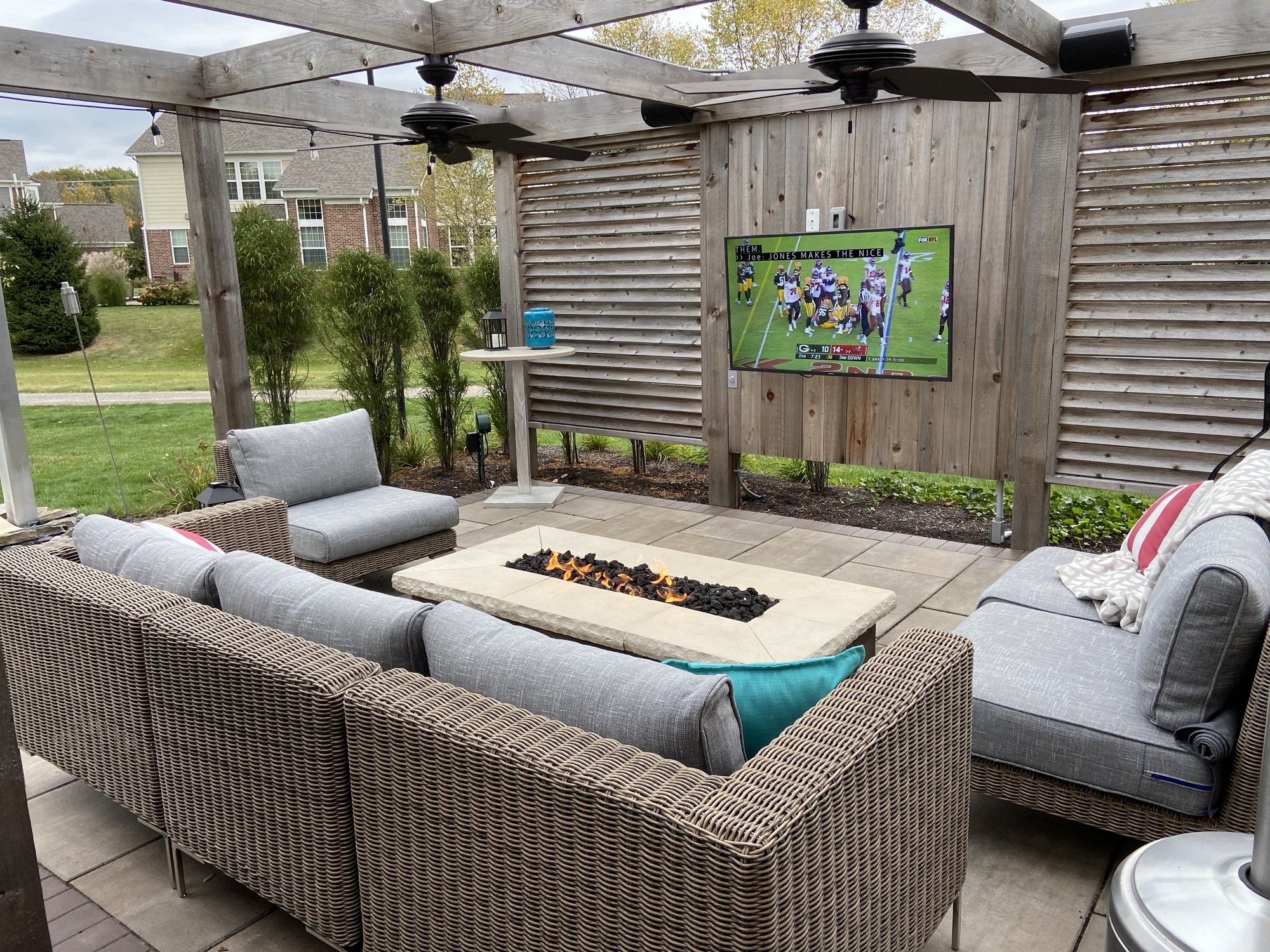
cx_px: 635
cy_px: 476
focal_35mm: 26
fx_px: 954
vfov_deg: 53.1
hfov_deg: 67.3
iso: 50
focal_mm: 4.25
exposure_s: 1/121
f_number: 1.8
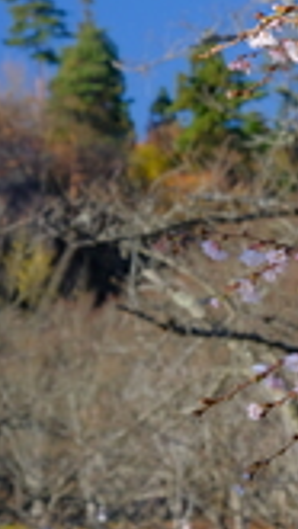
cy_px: 273
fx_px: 2945
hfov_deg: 5.7
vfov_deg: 10.3
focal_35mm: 210
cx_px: 505
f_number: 11
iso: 800
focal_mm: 55
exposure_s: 1/100
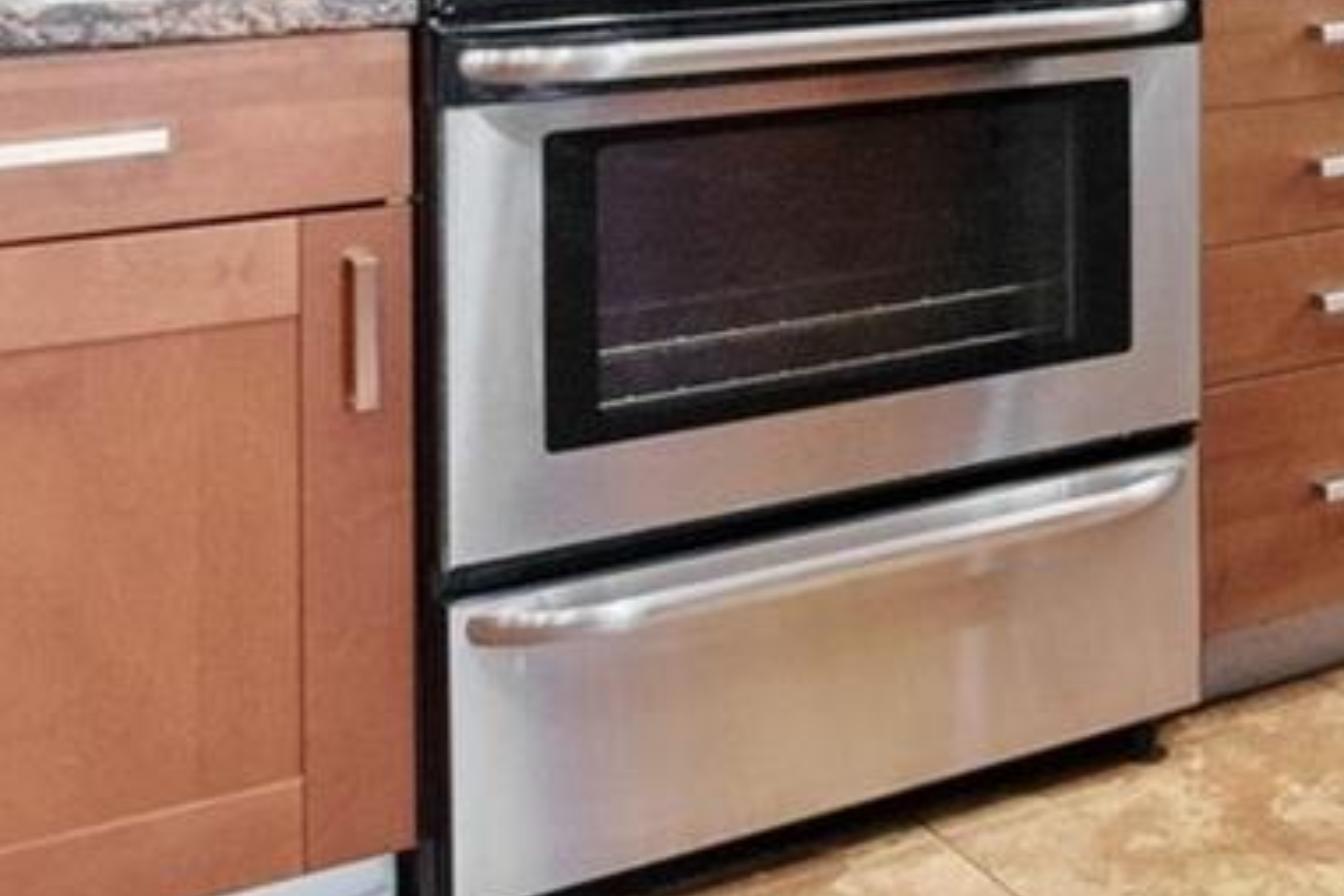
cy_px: -258
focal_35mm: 63
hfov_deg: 24.6
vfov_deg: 19.9
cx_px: 2021
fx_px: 2352
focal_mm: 10
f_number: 8
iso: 2000
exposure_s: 1/15
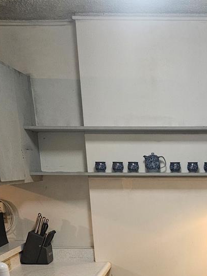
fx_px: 406
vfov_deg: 32.9
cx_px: 183
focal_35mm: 51
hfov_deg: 27.6
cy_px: 303
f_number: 1.8
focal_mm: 5.4
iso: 500
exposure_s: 1/30
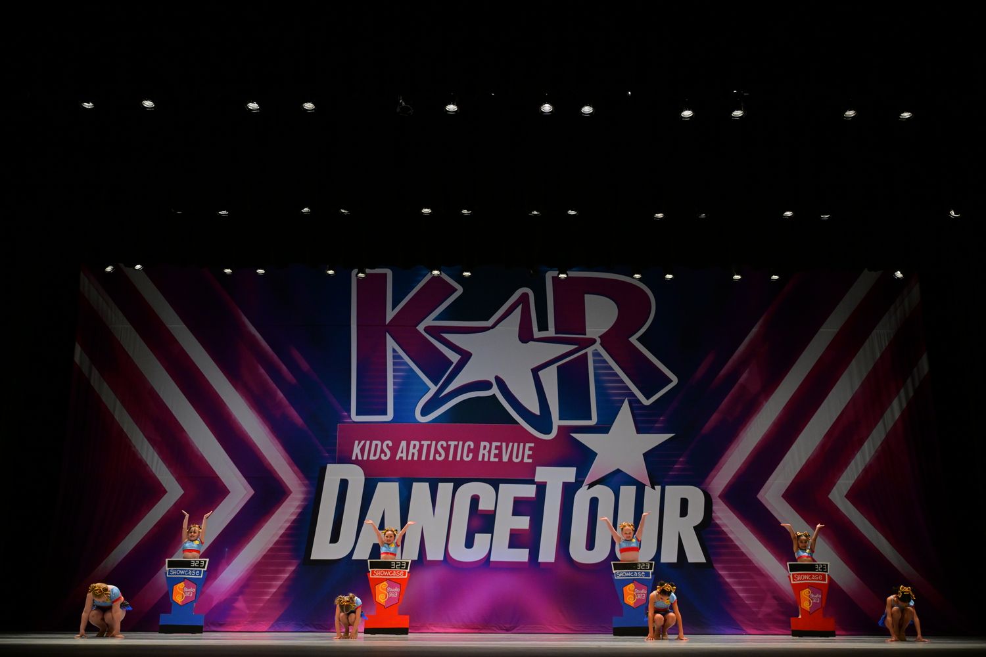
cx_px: 493
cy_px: 328
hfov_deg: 54.4
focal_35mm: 35
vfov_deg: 37.9
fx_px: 959
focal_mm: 35
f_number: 2.8
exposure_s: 1/800
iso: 2500
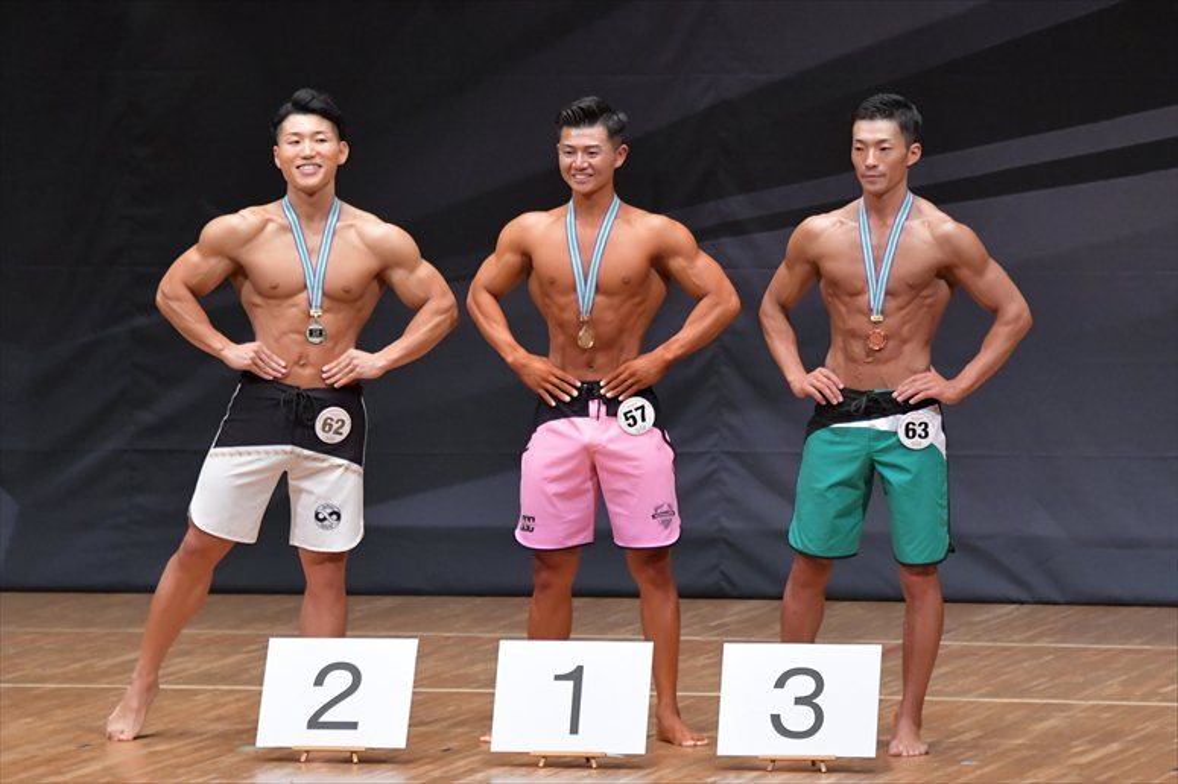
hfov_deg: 7.6
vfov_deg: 5.1
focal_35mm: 270
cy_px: 392
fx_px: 8831
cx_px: 589
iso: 6400
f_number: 5.6
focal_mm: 180
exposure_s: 1/400
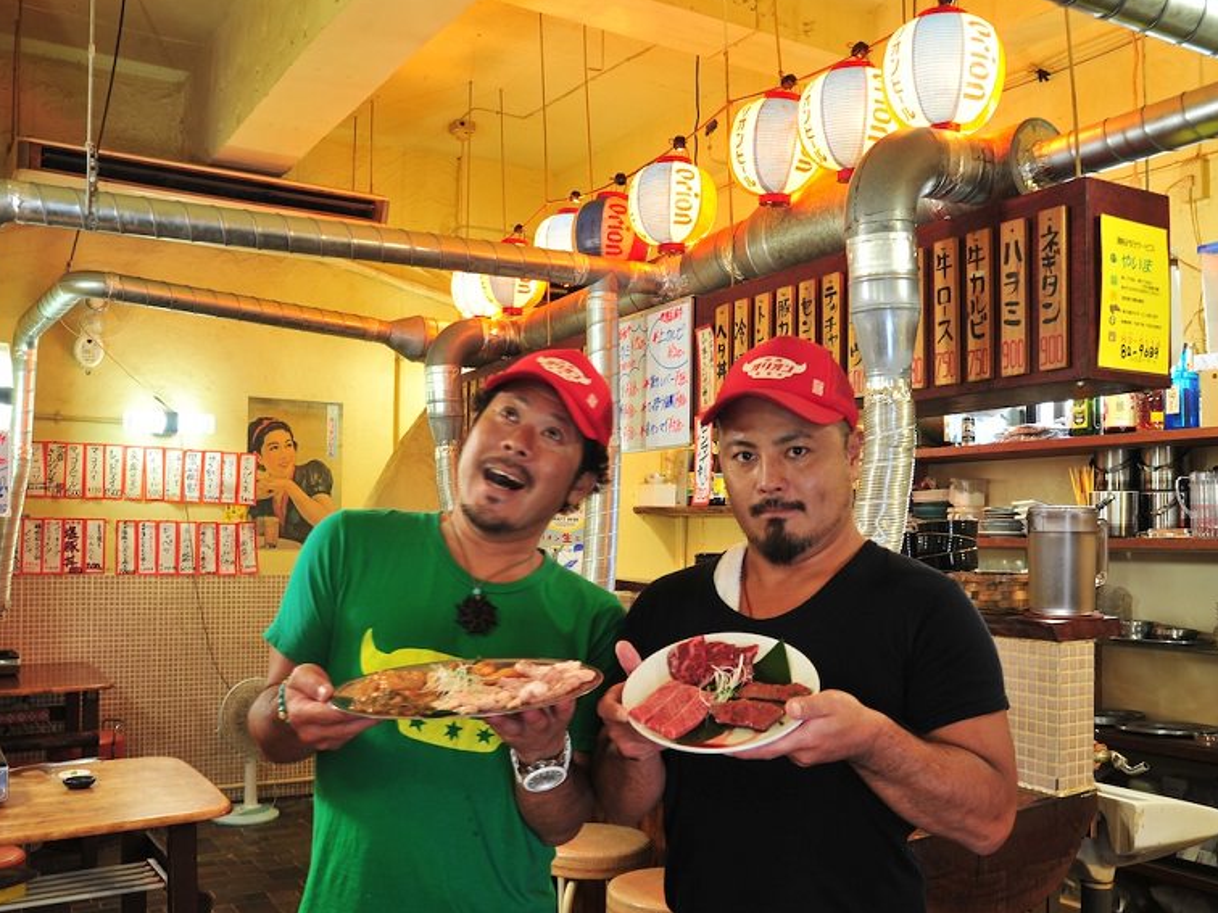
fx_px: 1126
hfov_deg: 56.8
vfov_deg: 44.2
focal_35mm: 32
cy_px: 470
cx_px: 607
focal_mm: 28
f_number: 9
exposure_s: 1/2
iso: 400
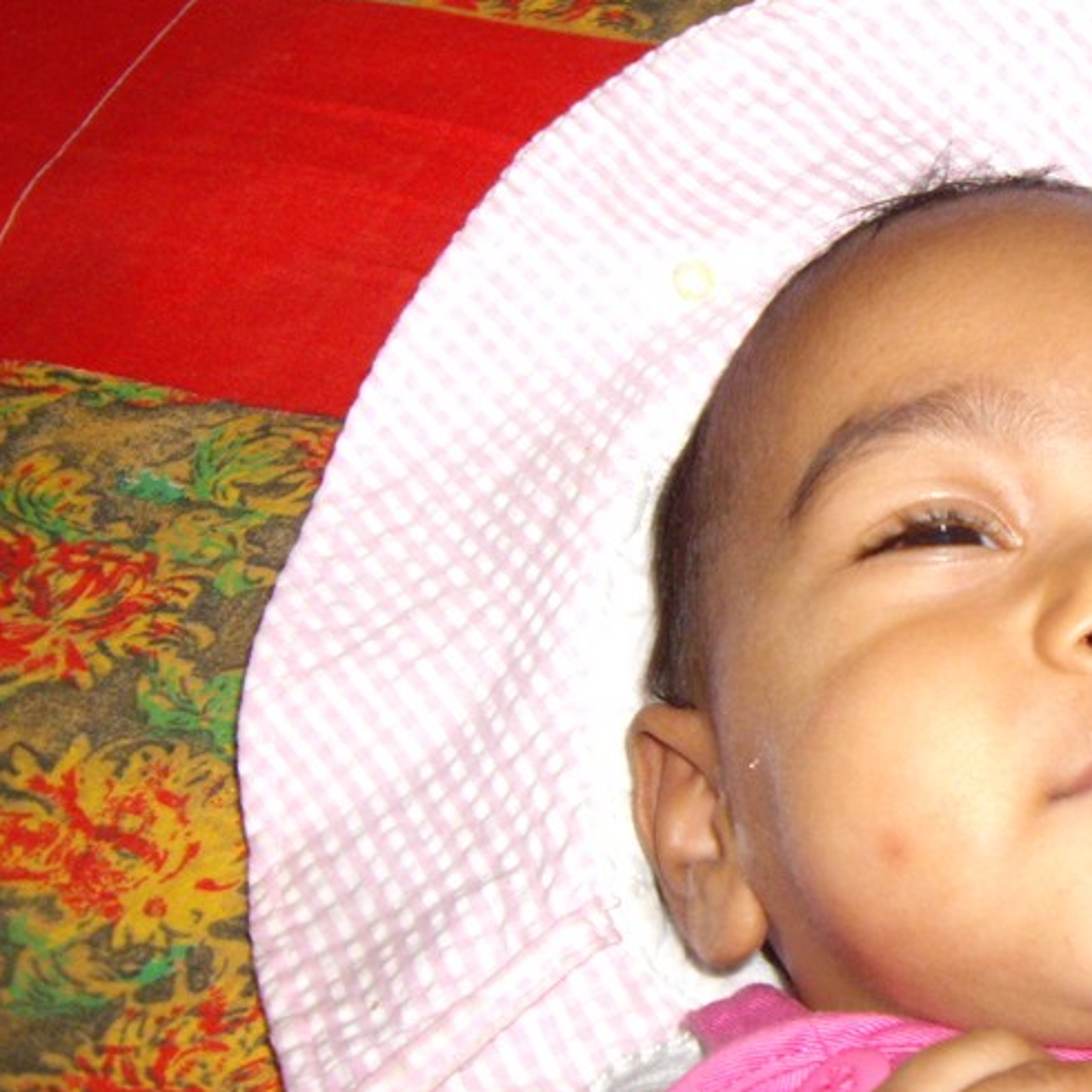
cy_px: 483
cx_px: 1059
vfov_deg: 24.6
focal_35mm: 70
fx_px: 2498
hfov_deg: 23.7
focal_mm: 6.2
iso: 200
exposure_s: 1/40
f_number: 2.7
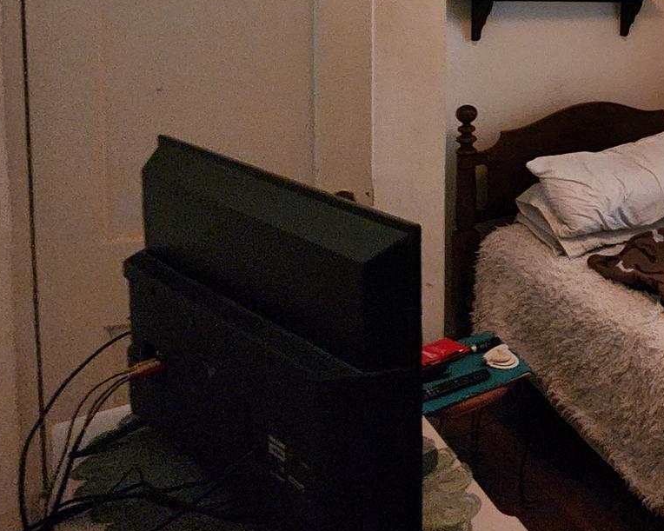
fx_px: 668
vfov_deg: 39.6
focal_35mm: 34
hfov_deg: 36.9
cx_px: 836
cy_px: 35
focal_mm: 2.2
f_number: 2.2
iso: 500
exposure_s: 1/30
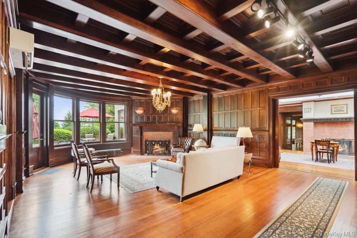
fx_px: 159
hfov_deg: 96.7
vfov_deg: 73.8
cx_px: 178
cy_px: 119
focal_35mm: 16
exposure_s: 1/80
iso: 400
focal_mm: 16
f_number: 5
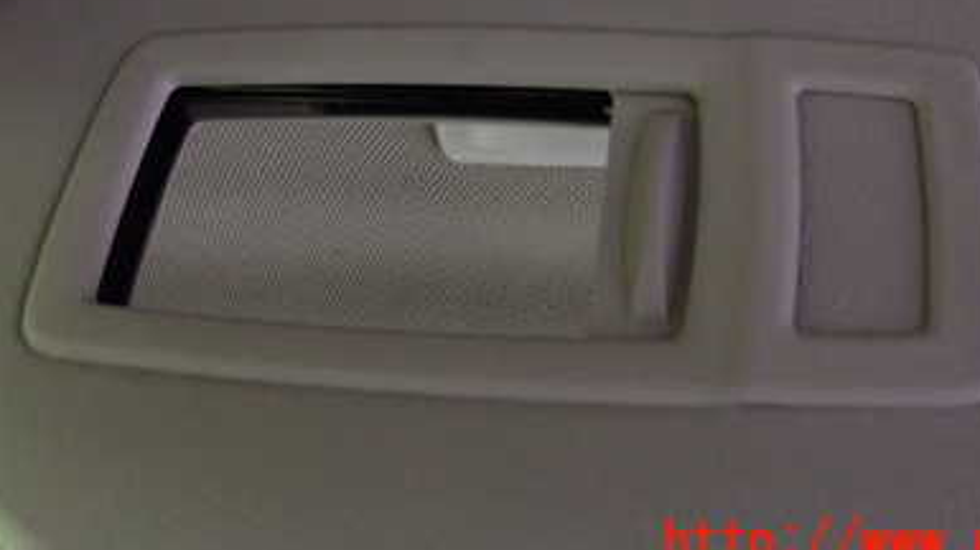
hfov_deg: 40.6
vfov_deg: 22.6
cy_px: 3
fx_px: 1324
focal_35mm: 51
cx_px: 476
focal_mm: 5.4
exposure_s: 1/13
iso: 800
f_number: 2.3
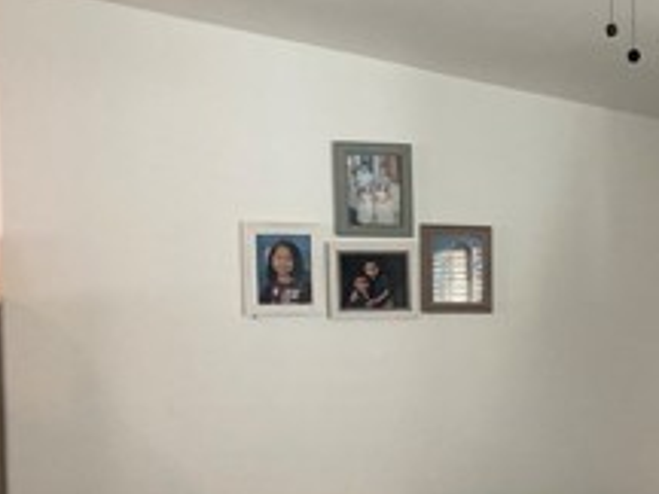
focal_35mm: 83
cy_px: 424
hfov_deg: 23.2
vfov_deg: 17.6
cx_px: 540
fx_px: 1580
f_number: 1.8
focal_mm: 3.99
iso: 50
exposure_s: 1/15
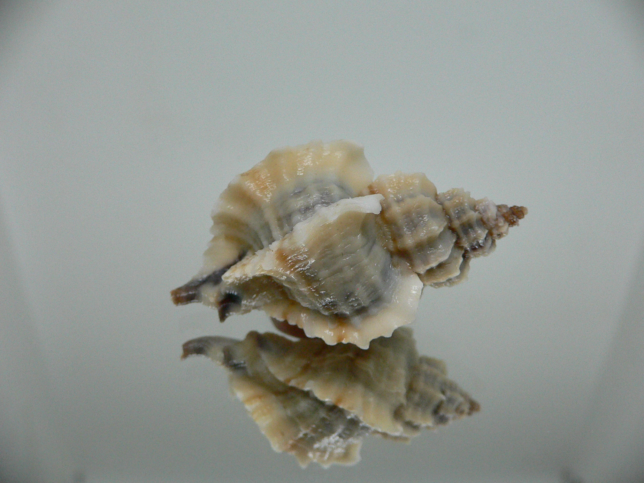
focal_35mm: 35
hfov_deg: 52.6
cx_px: 322
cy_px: 242
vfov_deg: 40.7
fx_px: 651
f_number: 2.8
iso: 200
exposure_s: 1/60
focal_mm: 4.6
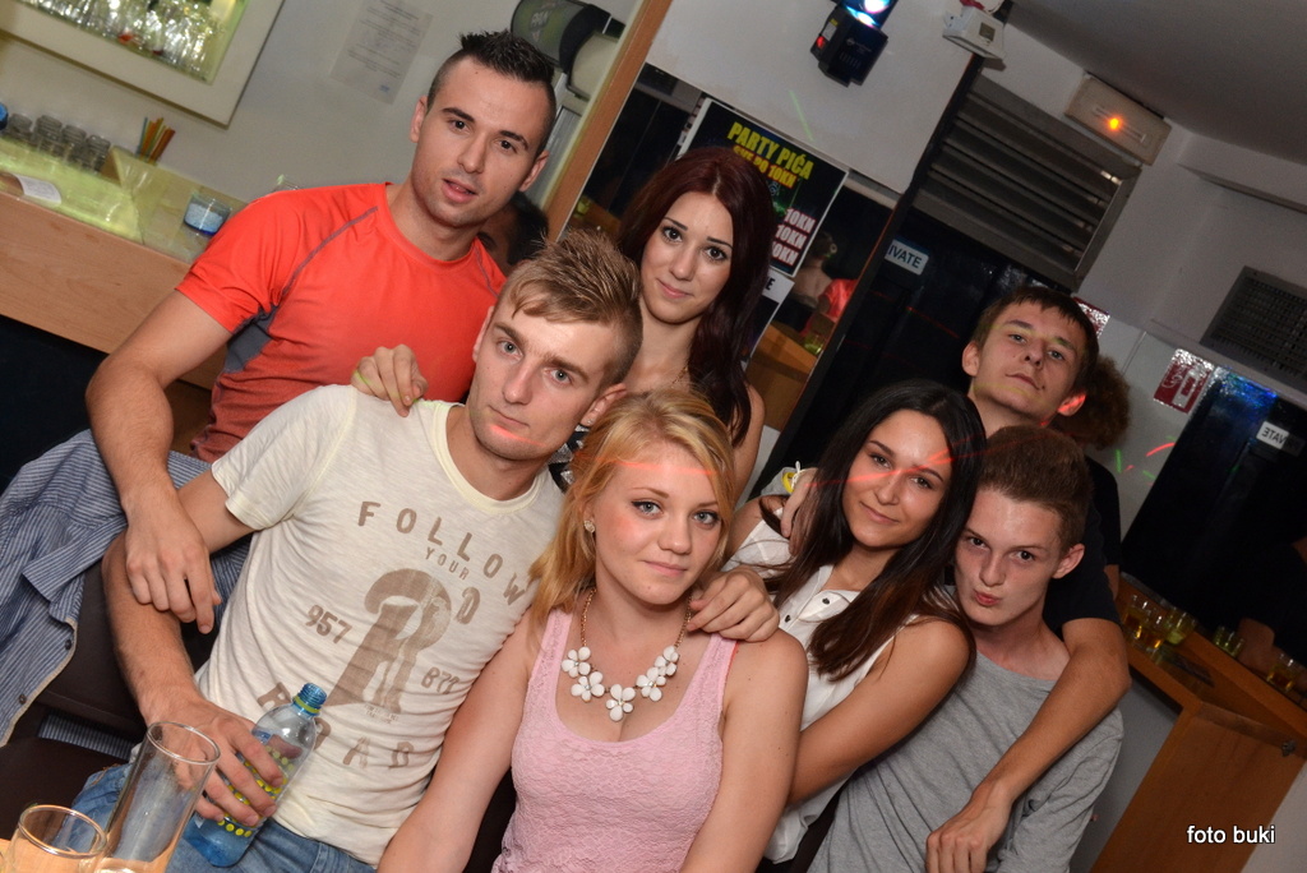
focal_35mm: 42
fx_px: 1526
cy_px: 436
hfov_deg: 46.4
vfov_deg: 31.9
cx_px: 654
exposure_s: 1/6
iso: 800
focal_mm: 28
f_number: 10
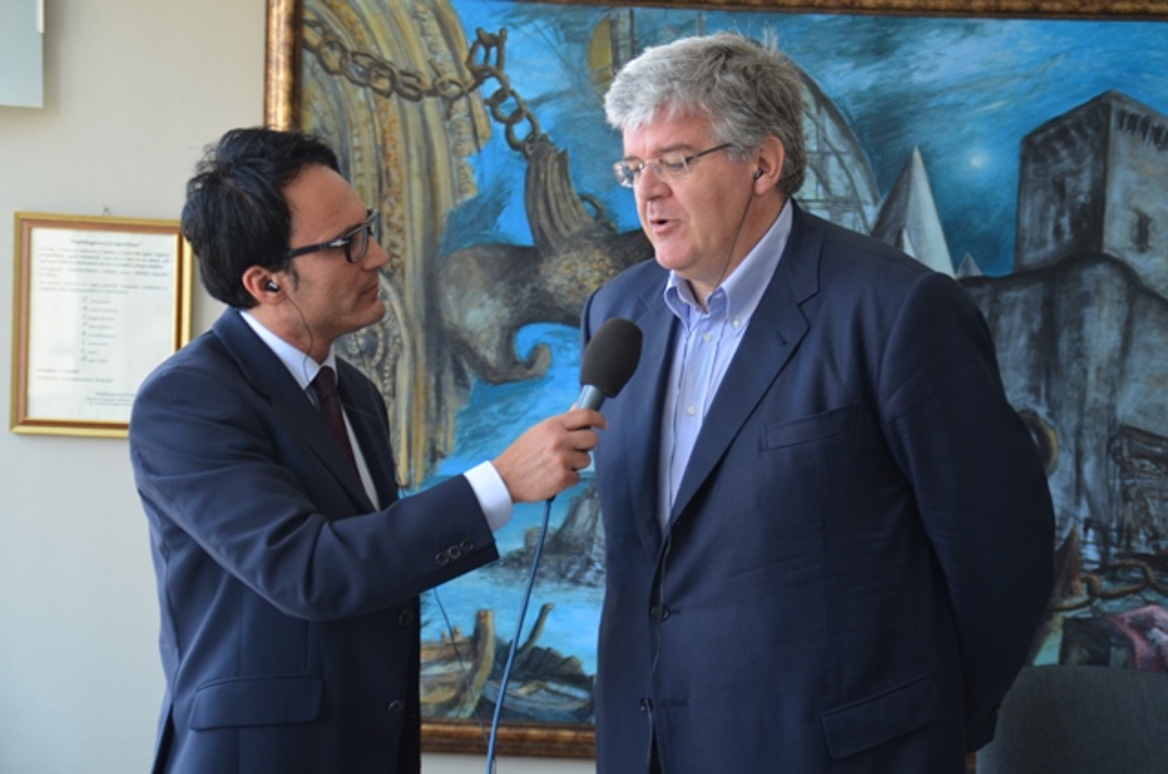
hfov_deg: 27.0
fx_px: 2428
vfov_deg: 18.1
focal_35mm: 75
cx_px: 584
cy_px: 387
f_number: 4.8
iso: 500
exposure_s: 1/60
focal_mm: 50
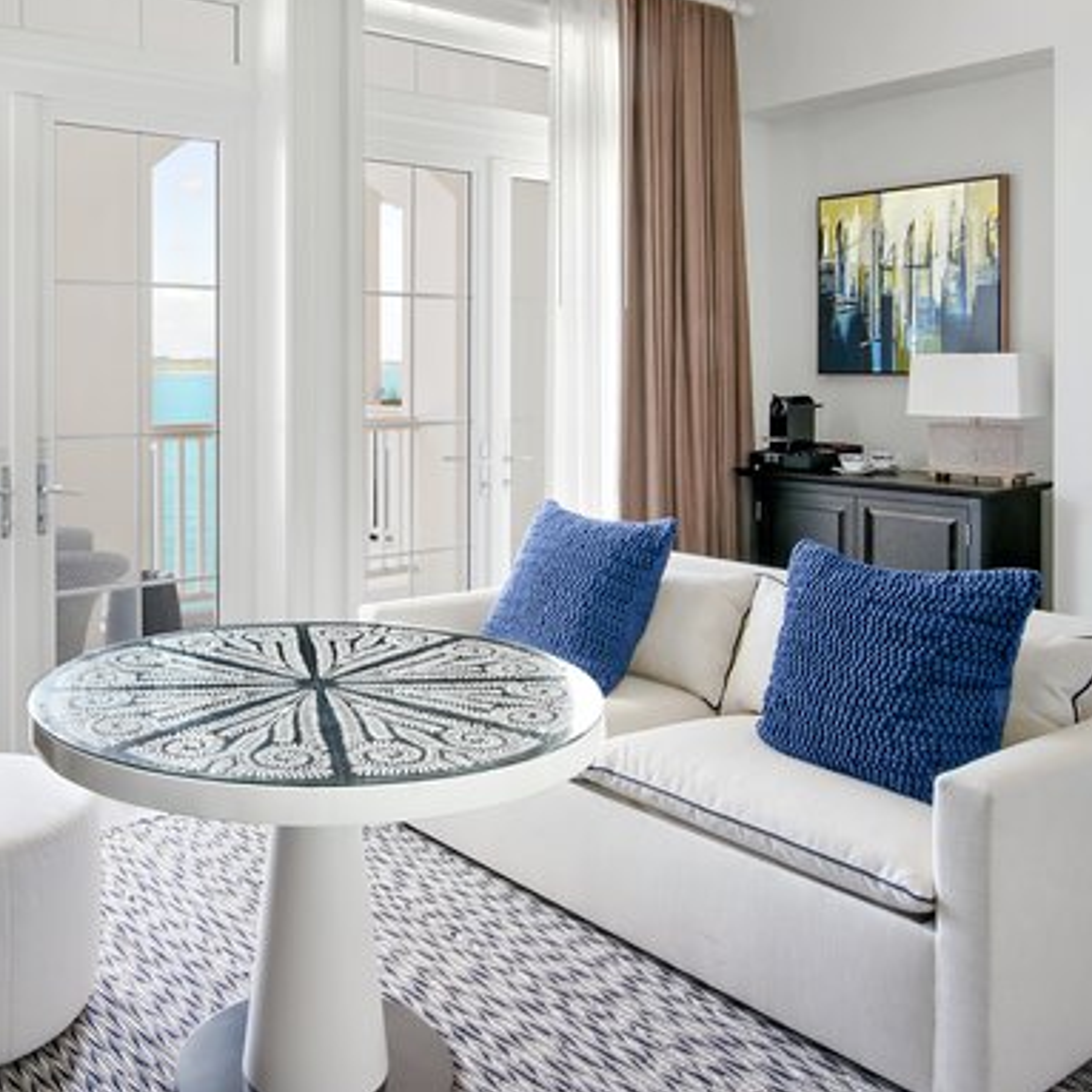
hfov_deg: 49.7
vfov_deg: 50.3
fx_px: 1142
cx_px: 316
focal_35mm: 32
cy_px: 374
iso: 64
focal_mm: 18
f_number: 16
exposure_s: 3
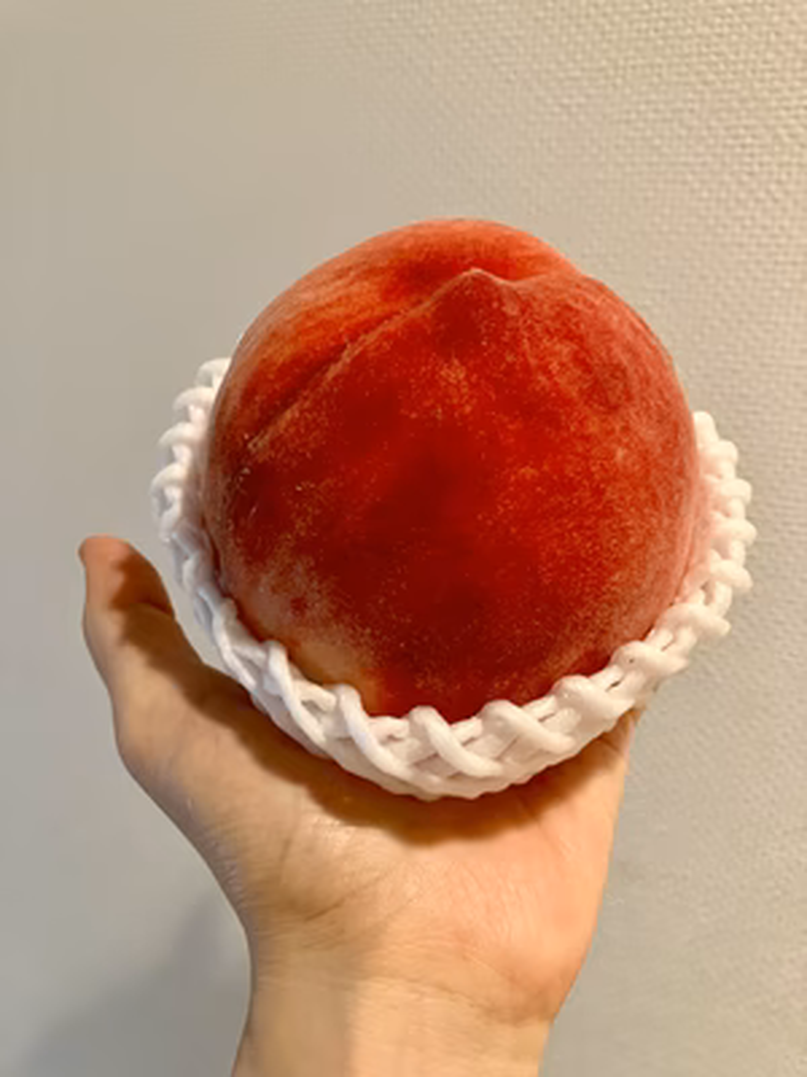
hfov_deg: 49.7
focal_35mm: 28
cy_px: 538
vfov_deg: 63.4
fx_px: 870
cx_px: 404
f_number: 1.8
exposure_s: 1/50
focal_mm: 3.99
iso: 250
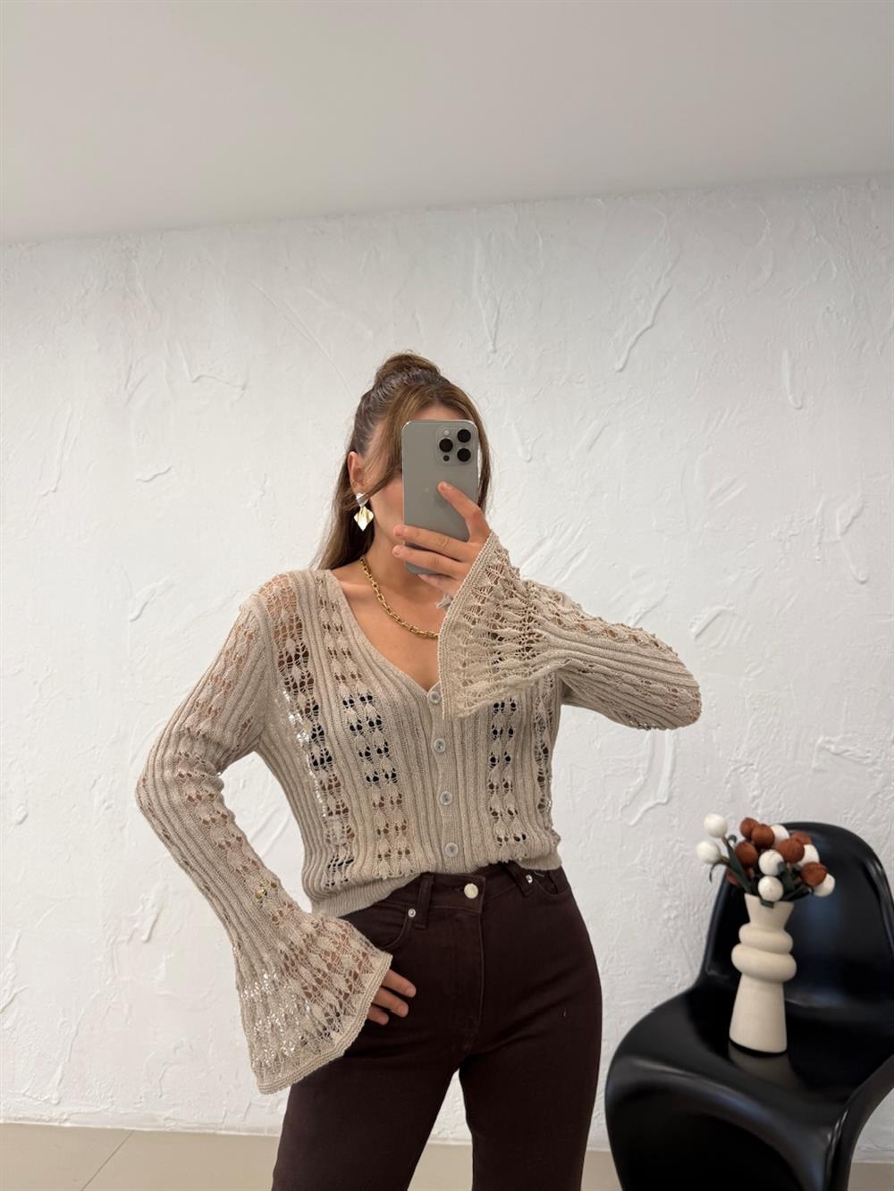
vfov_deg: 71.6
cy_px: 596
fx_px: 826
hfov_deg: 56.8
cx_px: 447
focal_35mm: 24
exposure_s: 1/121
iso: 64
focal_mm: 6.76
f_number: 1.78
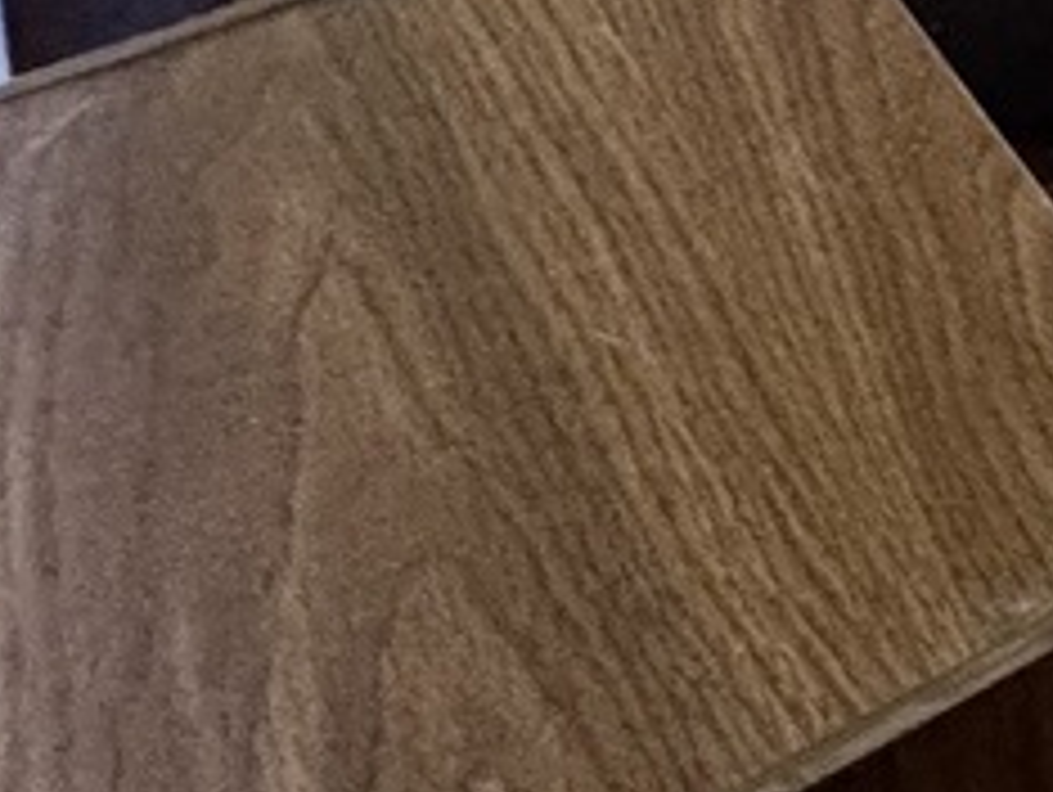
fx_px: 2619
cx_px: 3028
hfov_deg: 12.1
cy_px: -1148
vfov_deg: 12.9
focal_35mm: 86
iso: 500
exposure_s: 1/60
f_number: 2.2
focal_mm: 2.22
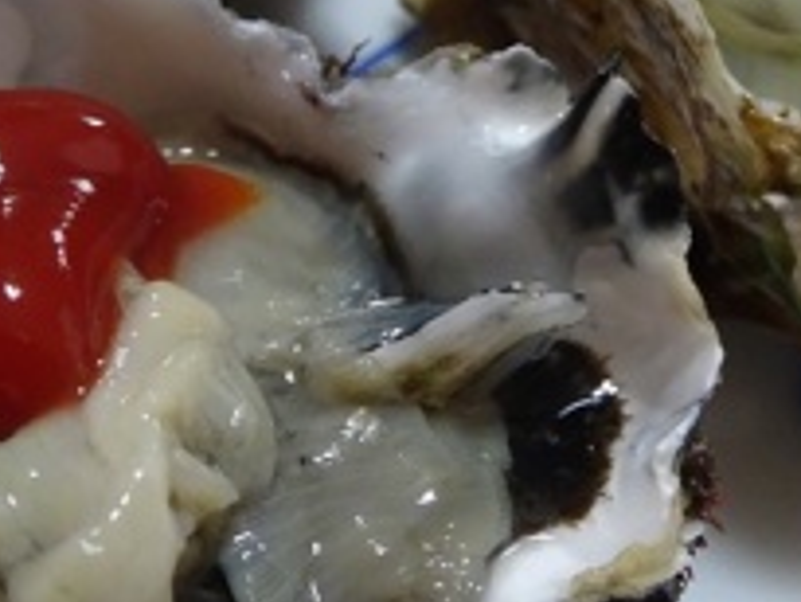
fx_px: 1806
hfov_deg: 25.0
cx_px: 461
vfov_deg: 18.7
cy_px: 115
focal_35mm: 78
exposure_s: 1/40
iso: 500
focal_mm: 5.43
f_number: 4
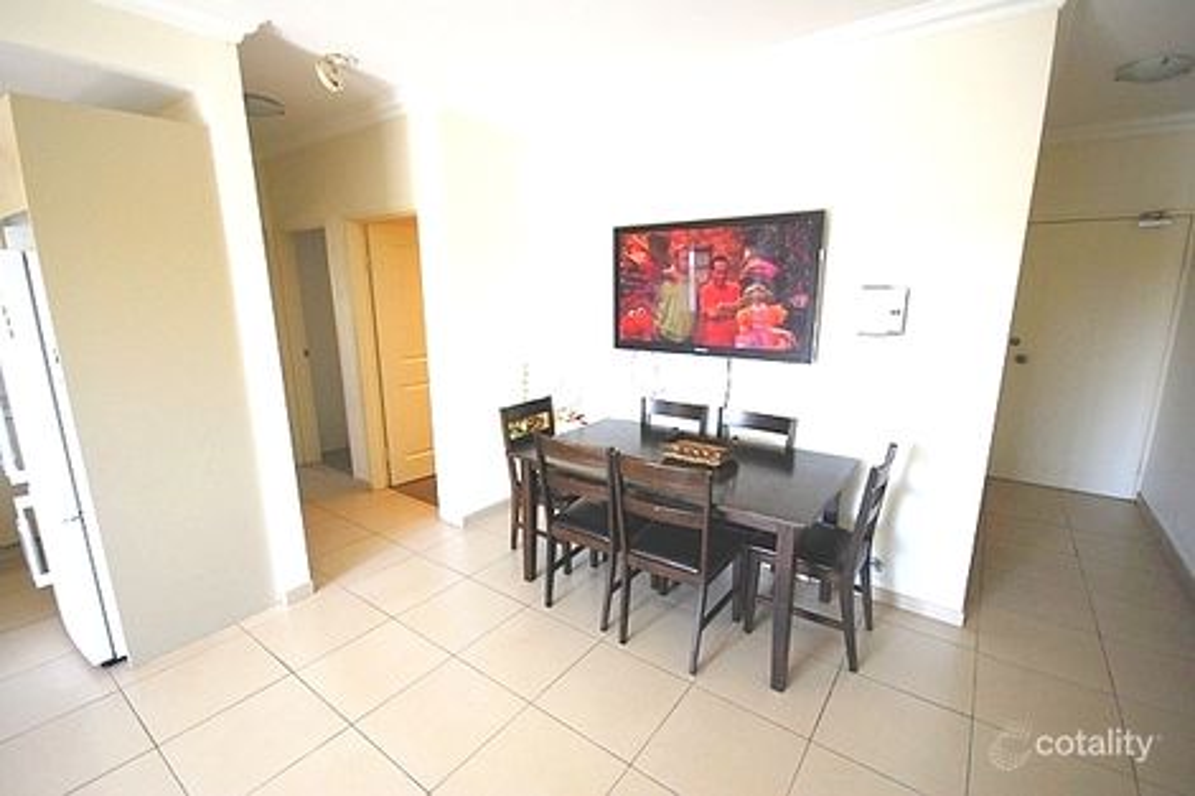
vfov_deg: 77.3
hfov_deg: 100.4
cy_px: 398
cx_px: 598
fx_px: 498
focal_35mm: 15
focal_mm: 10
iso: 360
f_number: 4
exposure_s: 1/60
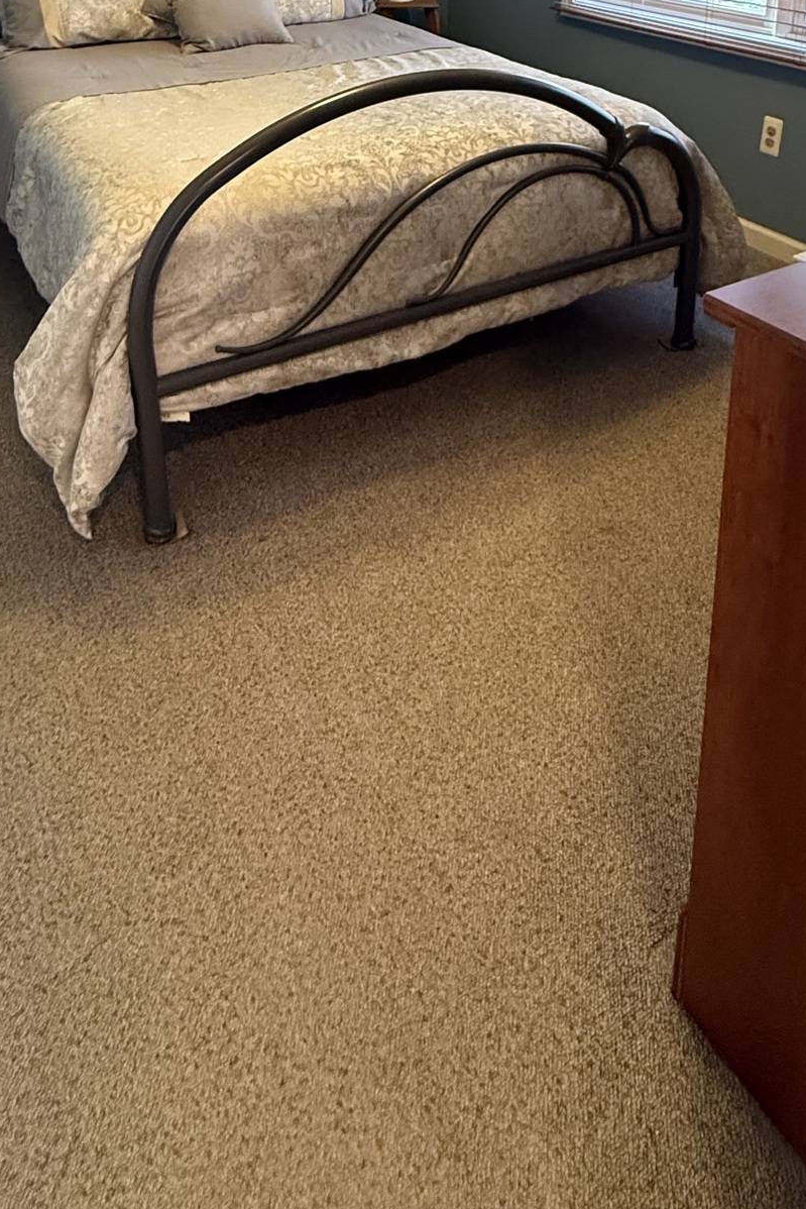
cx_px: 365
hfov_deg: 46.4
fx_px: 940
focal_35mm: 28
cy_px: 107
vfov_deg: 56.0
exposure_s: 1/60
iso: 640
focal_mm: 2.22
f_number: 2.2
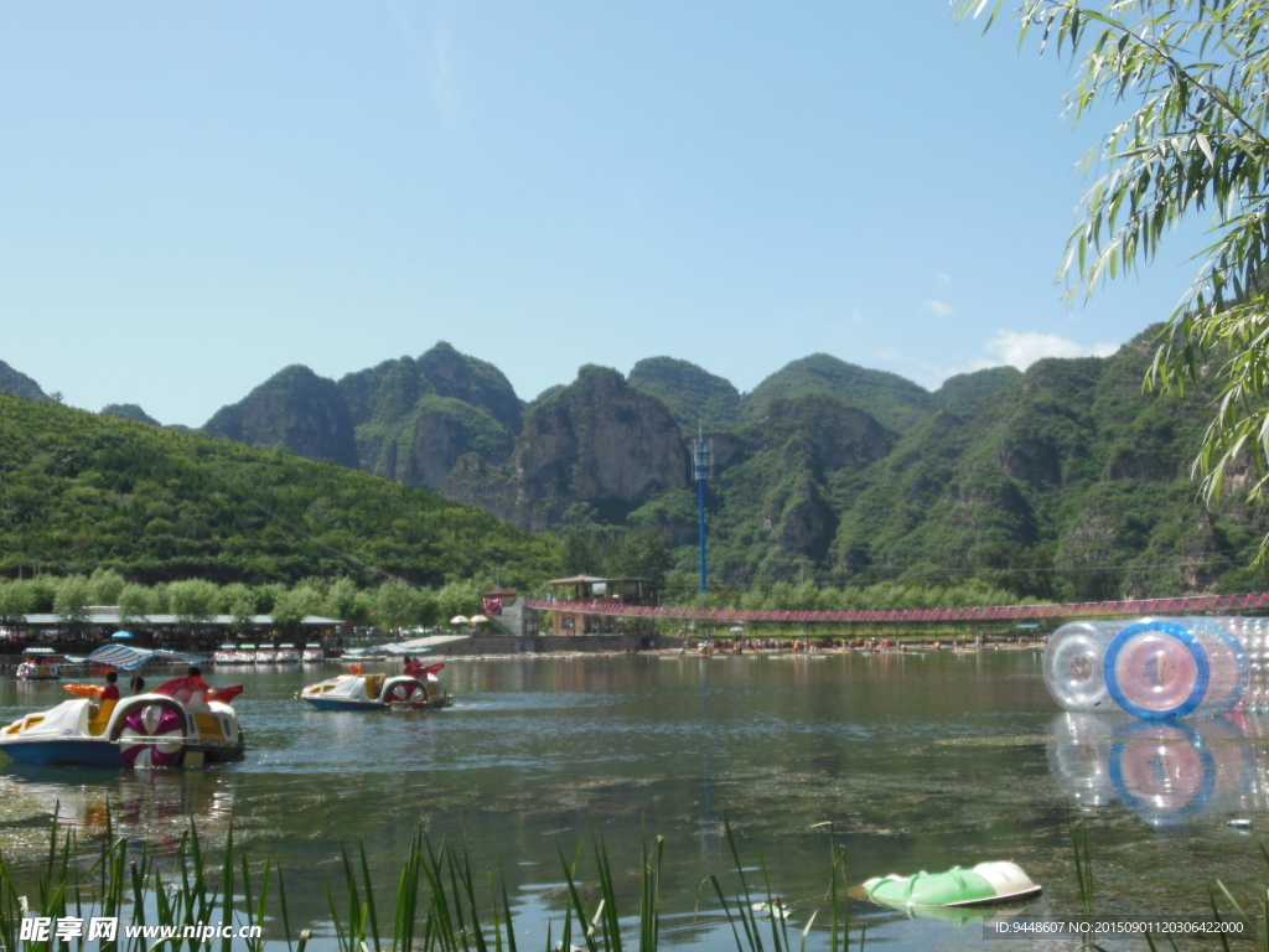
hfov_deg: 49.0
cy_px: 476
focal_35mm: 38
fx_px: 1393
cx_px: 634
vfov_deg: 37.7
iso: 125
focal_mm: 6.8
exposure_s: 1/1000
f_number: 3.6
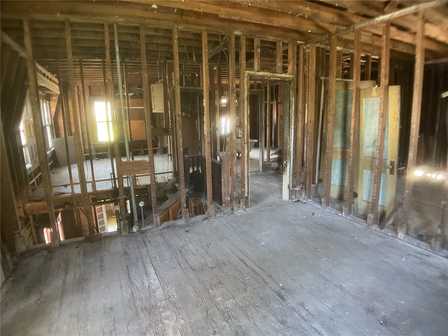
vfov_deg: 48.2
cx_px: 224
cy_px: 168
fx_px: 375
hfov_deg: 61.7
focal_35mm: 29
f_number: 1.8
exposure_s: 1/30
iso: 400
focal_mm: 3
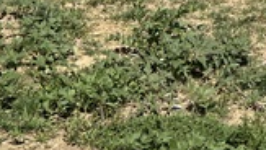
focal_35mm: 111
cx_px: 346
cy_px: -145
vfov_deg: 10.2
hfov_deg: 18.0
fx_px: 784
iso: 50
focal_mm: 5.7
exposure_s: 1/4274
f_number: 1.5
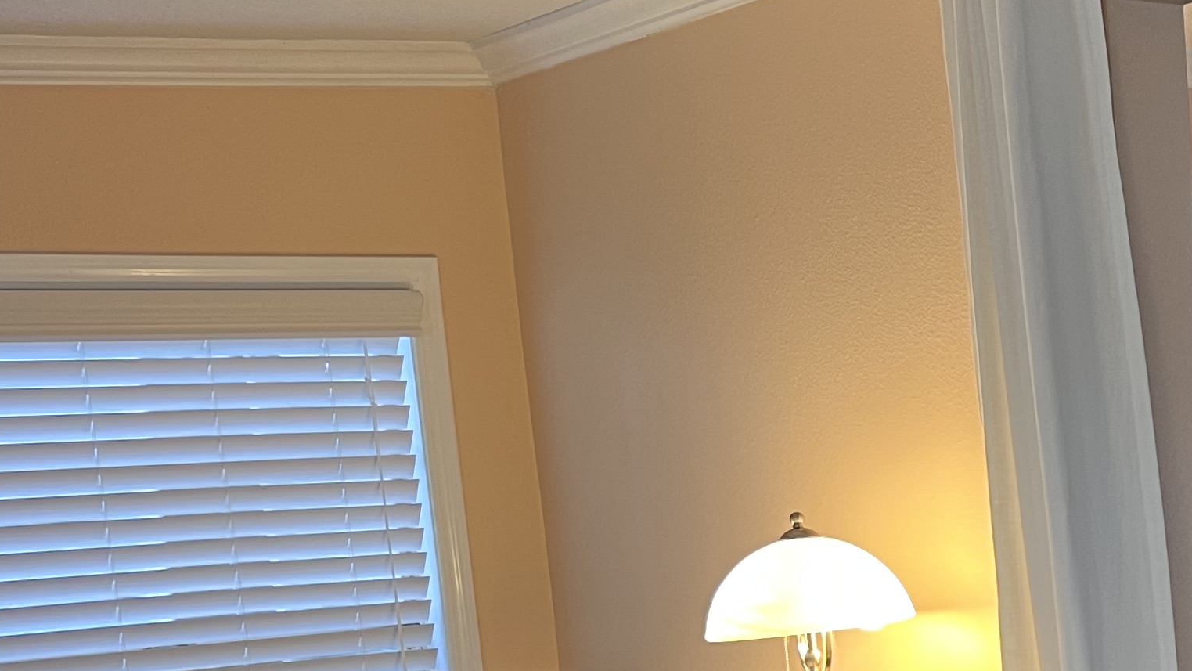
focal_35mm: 75
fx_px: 2371
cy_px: 828
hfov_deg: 26.6
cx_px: 1220
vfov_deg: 15.5
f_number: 1.5
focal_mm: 5.7
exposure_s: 1/60
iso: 80
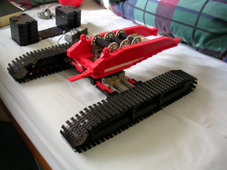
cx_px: 113
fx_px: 256
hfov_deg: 47.9
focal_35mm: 39
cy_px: 86
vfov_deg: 36.8
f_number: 2.8
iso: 51
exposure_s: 1/5.7
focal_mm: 5.8
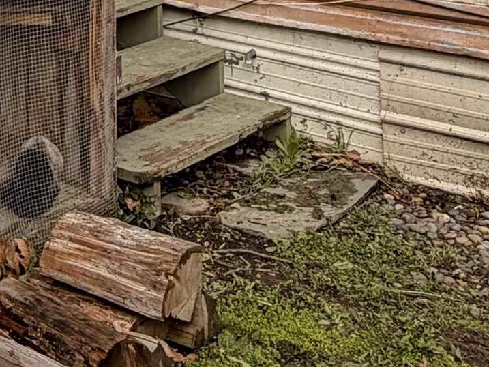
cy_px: -211
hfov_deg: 25.5
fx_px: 848
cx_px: -213
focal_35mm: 60
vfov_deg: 20.3
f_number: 2.2
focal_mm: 2.22
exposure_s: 1/770
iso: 20
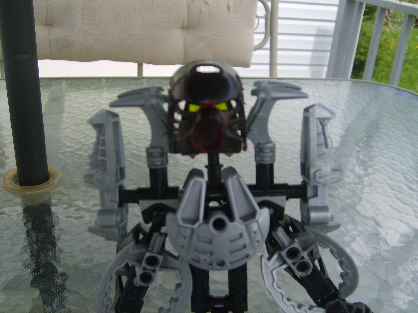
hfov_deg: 52.6
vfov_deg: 40.7
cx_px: 209
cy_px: 156
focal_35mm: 35
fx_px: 423
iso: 50
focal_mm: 5.8
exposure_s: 1/500
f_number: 2.8
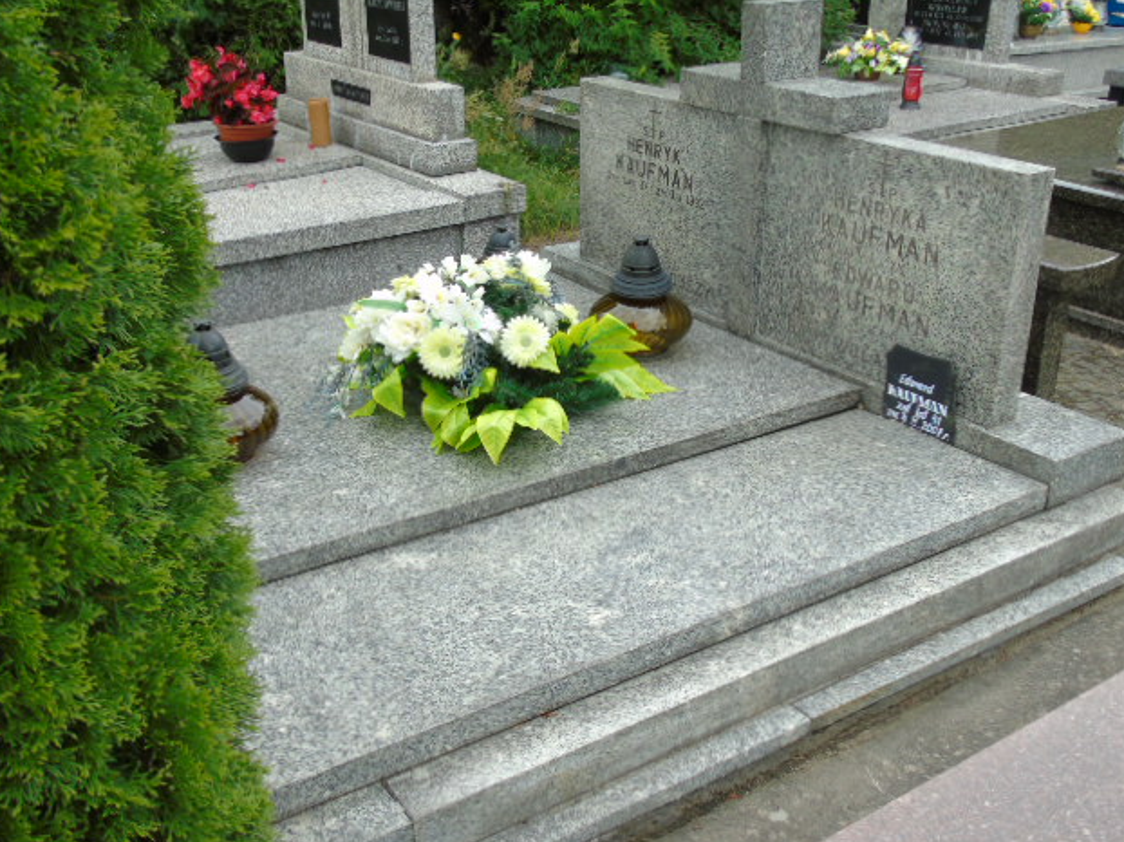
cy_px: 430
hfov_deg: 52.6
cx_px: 551
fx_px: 1136
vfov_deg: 40.7
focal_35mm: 35
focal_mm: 6.1
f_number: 3.8
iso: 80
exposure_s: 1/100
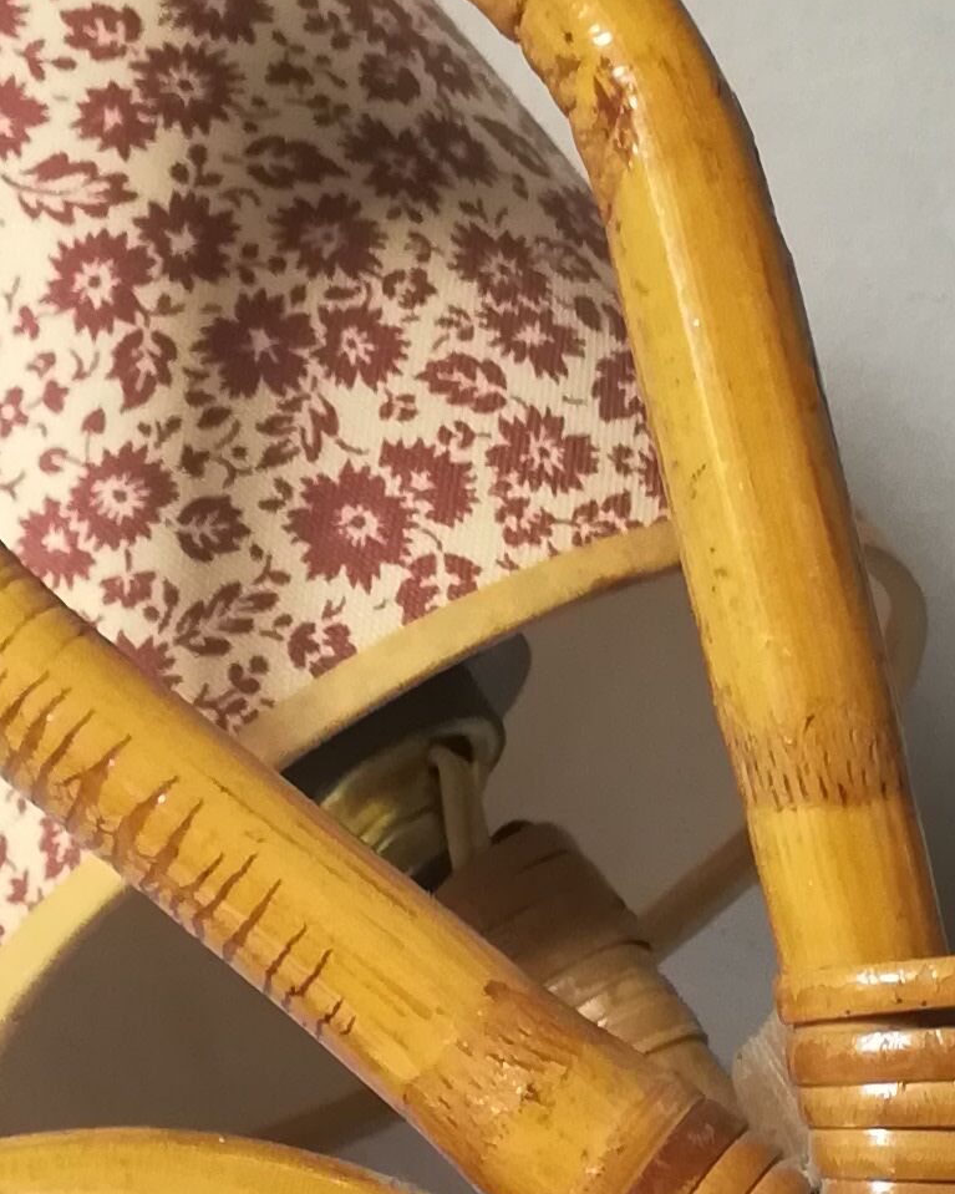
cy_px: 806
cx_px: 677
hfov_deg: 14.6
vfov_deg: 18.2
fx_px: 3710
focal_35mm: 105
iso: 200
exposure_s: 1/33.3
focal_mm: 3.83
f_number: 2.2
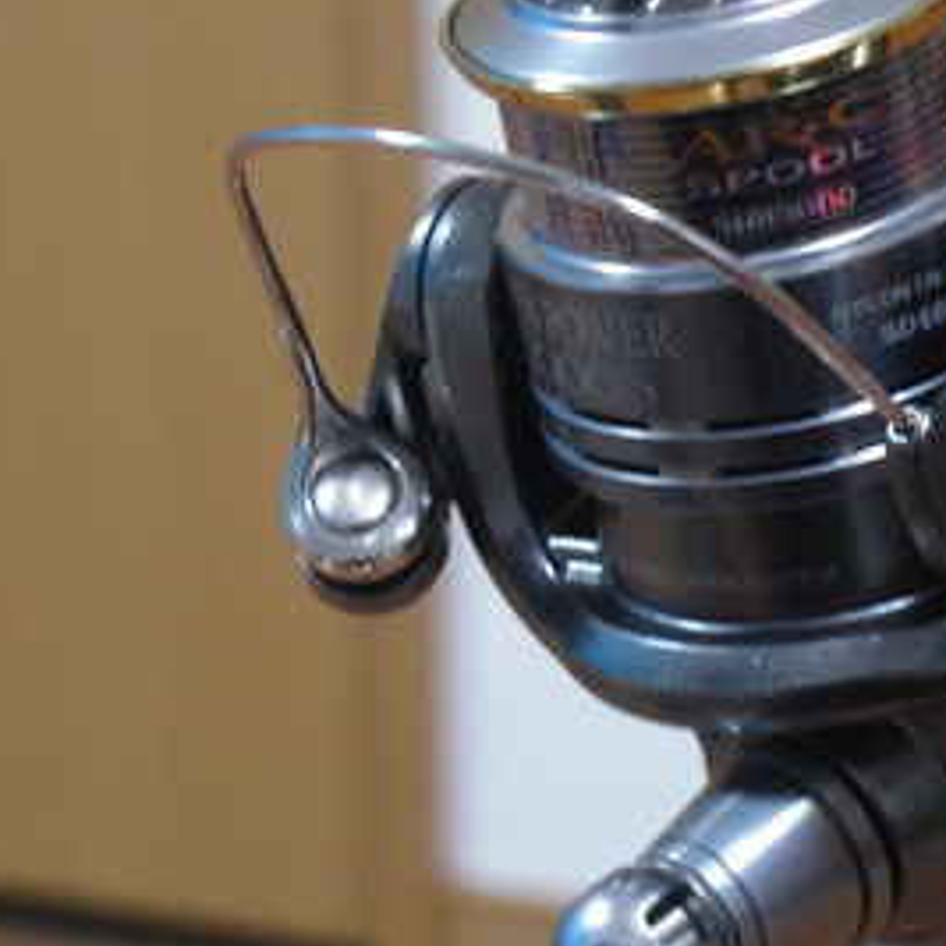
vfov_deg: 9.3
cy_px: 370
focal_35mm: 189
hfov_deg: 9.2
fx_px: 5844
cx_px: 808
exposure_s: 1/10
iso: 200
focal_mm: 23.4
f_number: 4.7
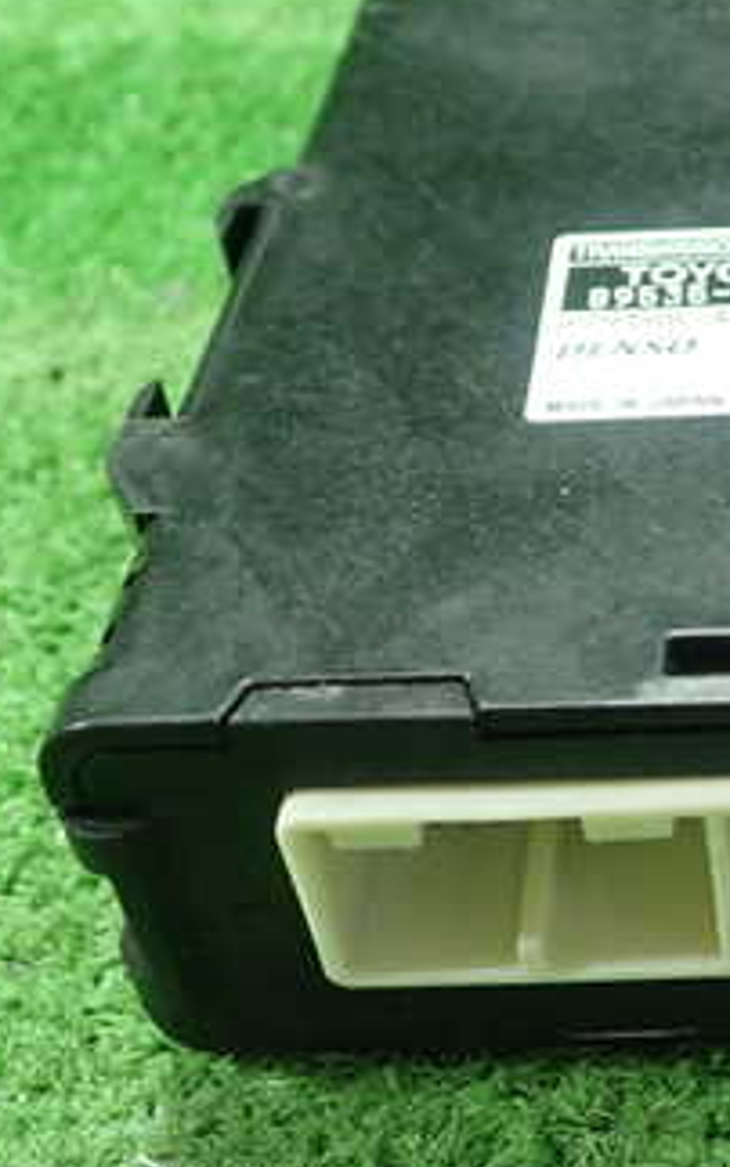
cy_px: 531
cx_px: 802
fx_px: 1877
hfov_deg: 20.9
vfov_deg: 34.5
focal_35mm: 59
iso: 500
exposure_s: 1/125
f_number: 2.3
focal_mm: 5.5
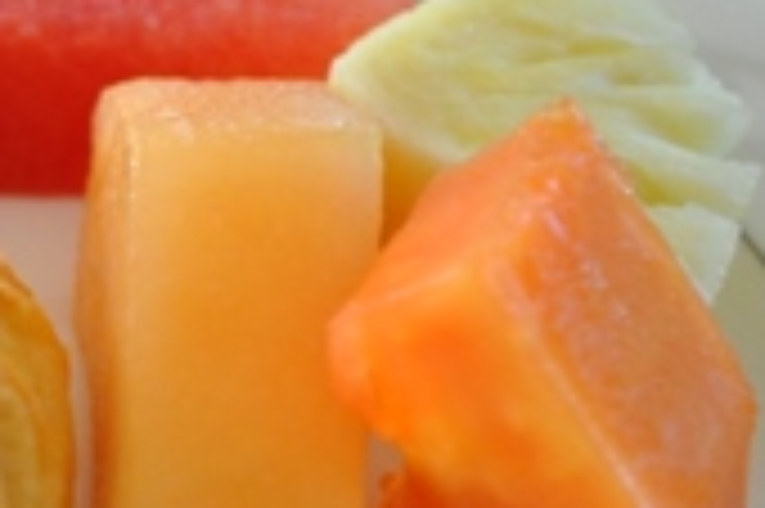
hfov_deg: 11.7
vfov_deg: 7.9
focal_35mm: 174
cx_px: 36
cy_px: 283
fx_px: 3694
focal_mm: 44
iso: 1600
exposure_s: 1/25
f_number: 5.3
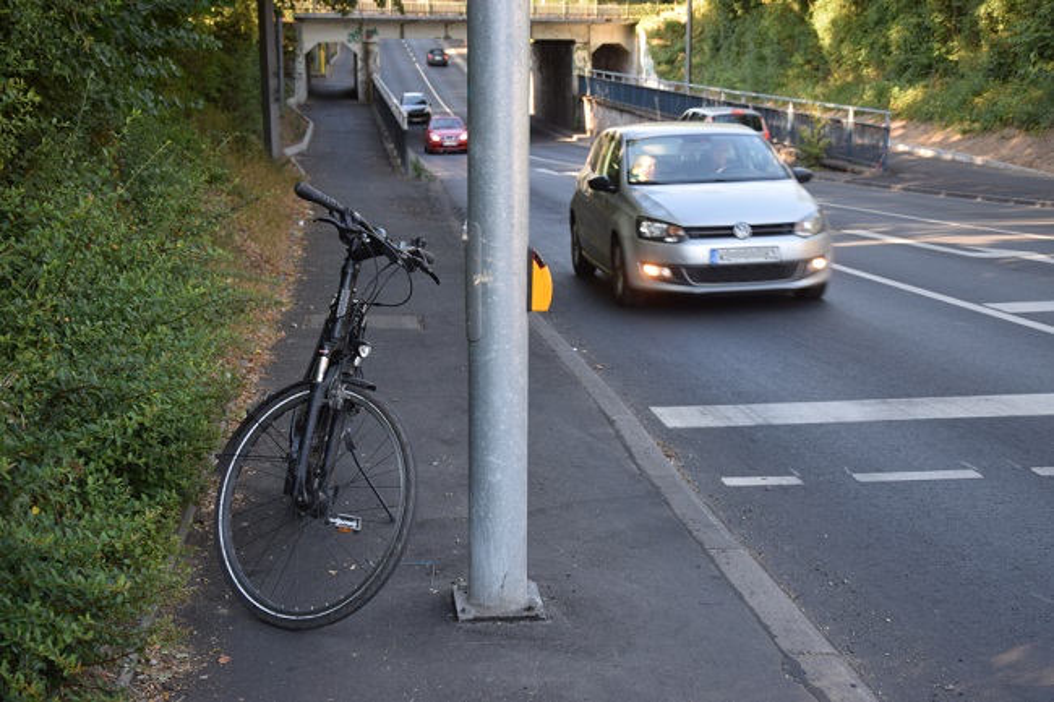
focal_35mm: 52
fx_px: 1537
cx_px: 527
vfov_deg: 25.7
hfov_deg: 37.9
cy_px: 351
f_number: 5
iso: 200
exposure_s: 1/100
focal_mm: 35
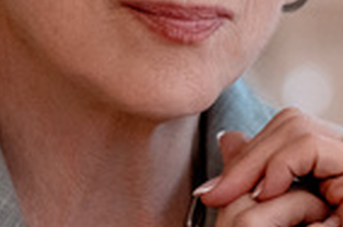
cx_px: 418
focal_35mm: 1446
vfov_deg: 0.9
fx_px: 13746
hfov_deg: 1.4
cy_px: 186
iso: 1600
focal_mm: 200
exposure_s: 1/500
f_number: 2.8
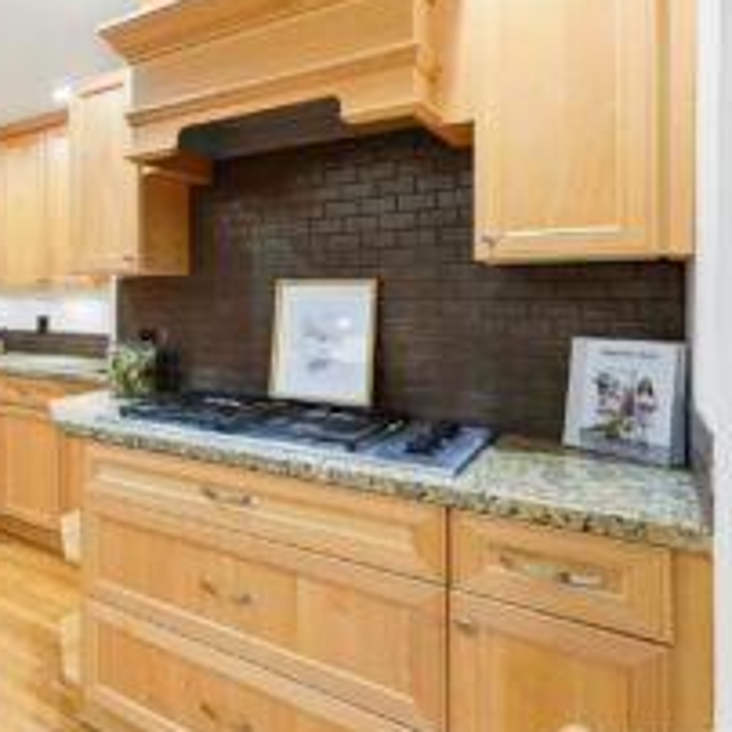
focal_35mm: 27
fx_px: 646
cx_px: 36
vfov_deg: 58.6
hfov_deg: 50.3
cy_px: 295
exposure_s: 1/100
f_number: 9
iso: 400
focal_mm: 16
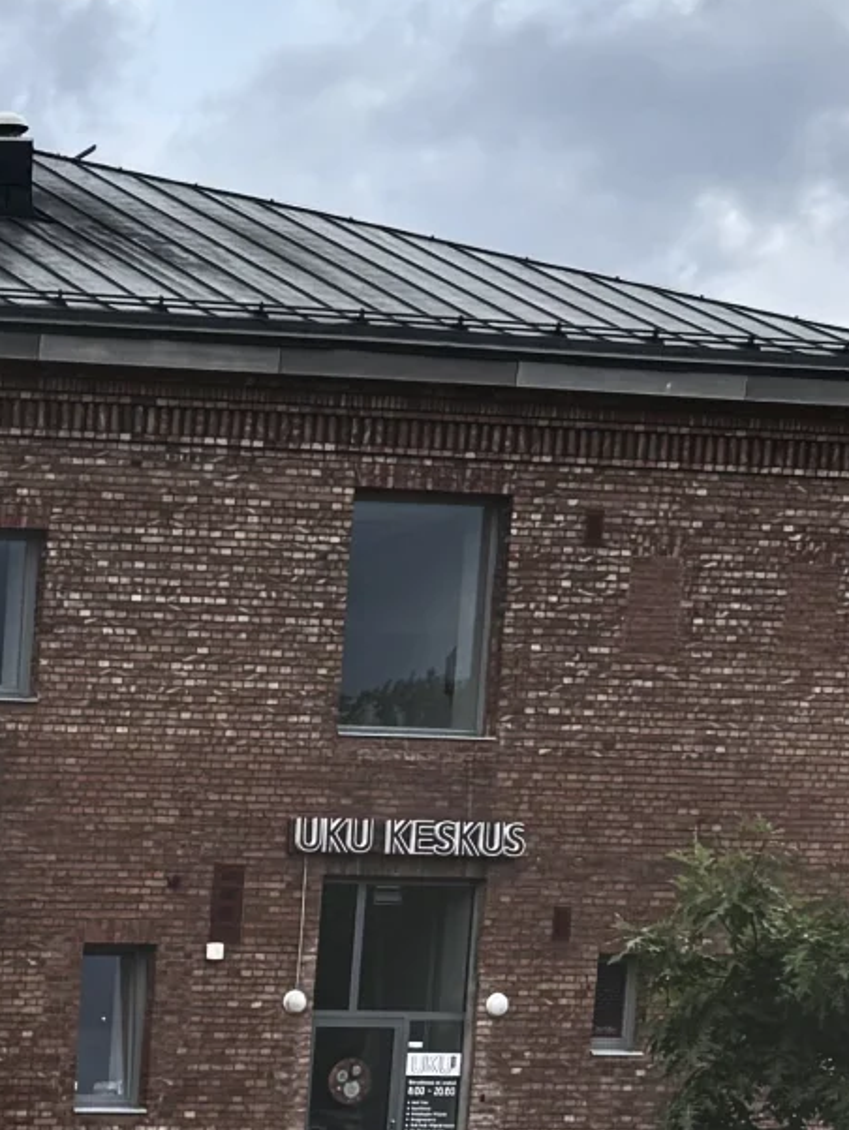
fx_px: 3333
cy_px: 1627
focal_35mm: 102
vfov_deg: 17.5
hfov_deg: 12.6
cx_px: -890
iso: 80
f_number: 1.78
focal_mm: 6.76
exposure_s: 1/1292
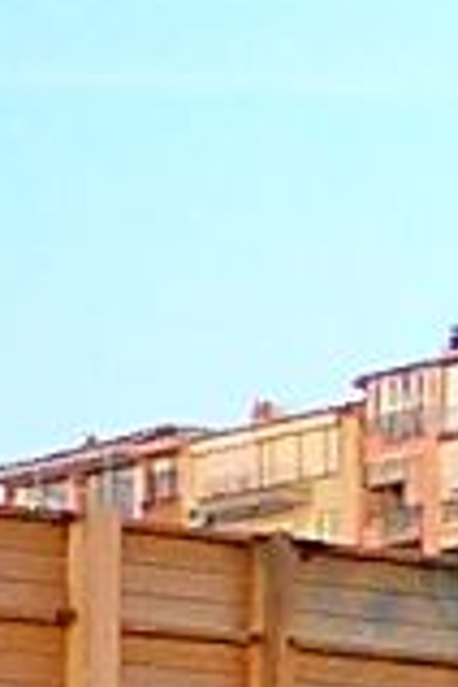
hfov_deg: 4.4
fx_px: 5896
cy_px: 1249
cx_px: 1020
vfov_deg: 6.5
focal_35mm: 309
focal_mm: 5.6
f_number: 3.5
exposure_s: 1/125
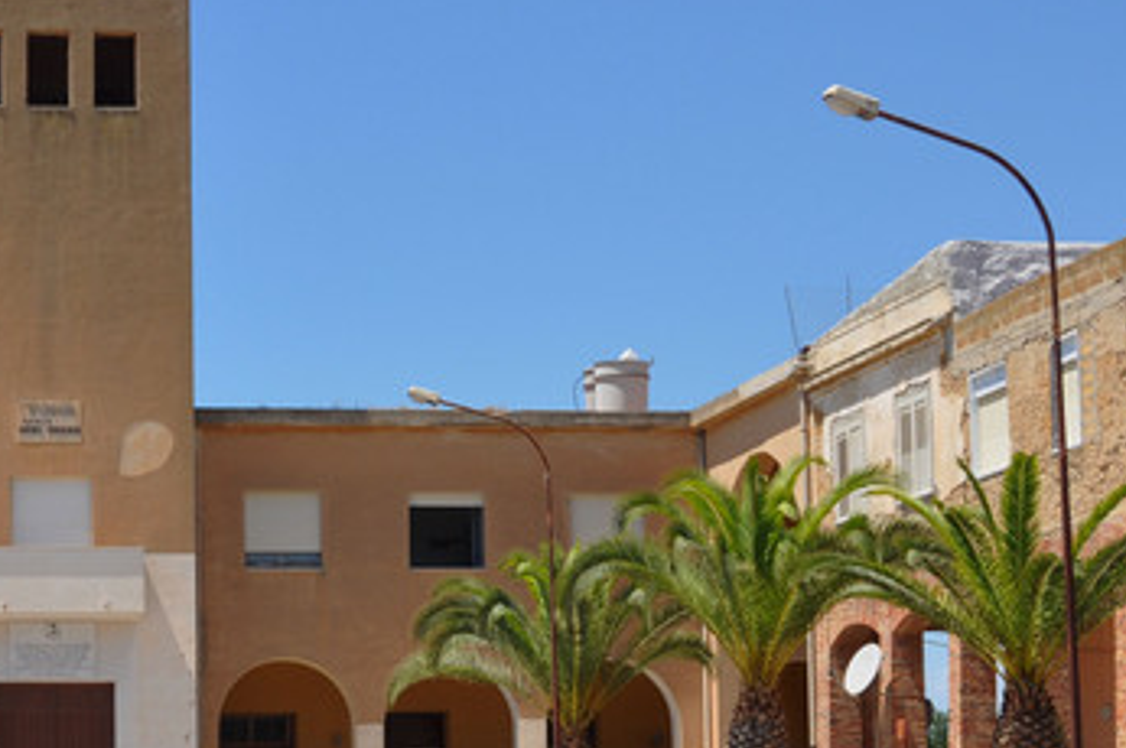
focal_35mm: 97
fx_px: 3031
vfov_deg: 14.0
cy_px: 584
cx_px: 159
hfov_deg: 20.7
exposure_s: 1/800
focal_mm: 28
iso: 200
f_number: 5.6
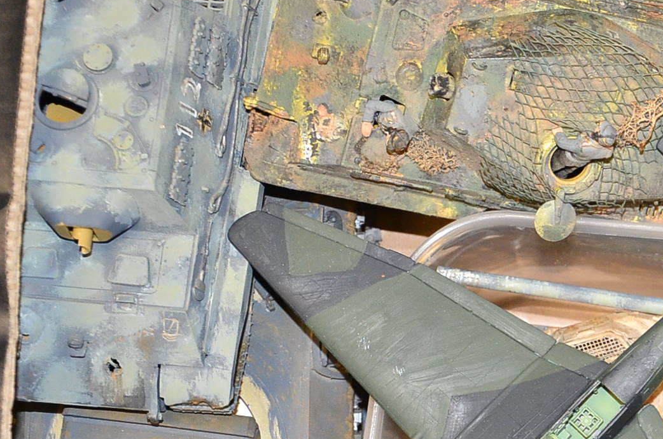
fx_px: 2282
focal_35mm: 124
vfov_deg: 11.0
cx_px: 738
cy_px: 326
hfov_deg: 16.0
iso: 800
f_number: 4.5
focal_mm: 35
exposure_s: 1/125
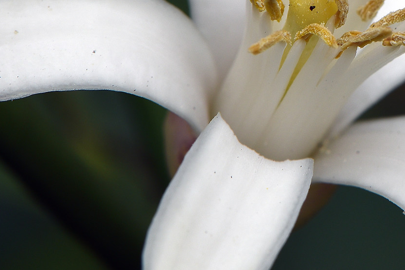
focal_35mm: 302
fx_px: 3398
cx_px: 342
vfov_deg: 4.6
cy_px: 49
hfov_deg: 6.8
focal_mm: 105
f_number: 16
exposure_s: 1/80
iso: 160
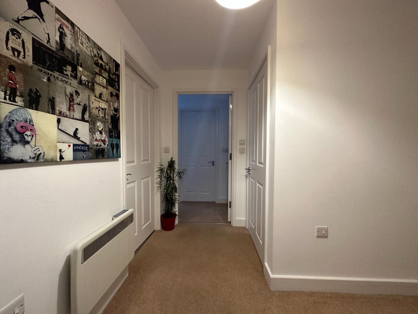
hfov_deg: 102.1
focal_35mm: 14
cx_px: 209
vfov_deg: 85.7
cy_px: 157
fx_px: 169
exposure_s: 1/60
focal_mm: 2.22
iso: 400
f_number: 2.2
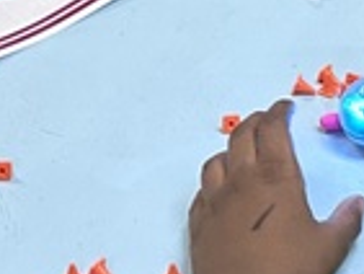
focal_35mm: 174
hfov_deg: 11.2
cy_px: -375
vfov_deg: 7.9
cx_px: 359
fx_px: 1831
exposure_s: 1/60
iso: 125
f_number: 1.78
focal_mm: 6.86
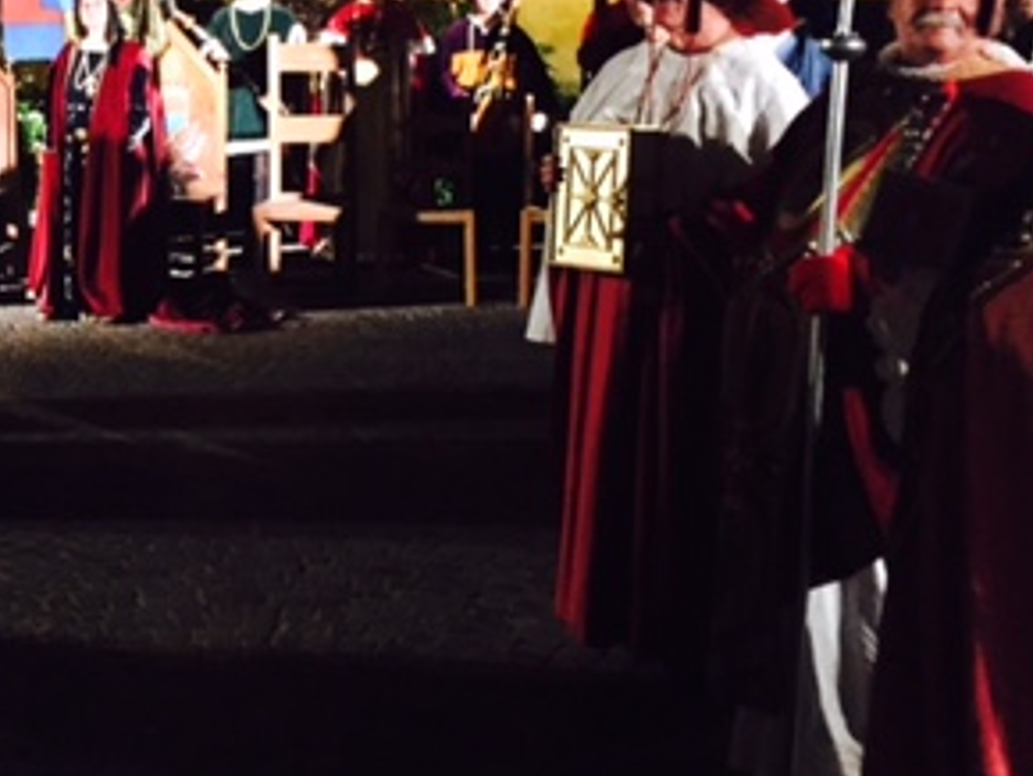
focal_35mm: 64
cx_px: 121
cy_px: 221
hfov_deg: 29.1
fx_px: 1911
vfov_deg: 22.8
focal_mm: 4.15
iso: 250
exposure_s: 1/15
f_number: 2.2
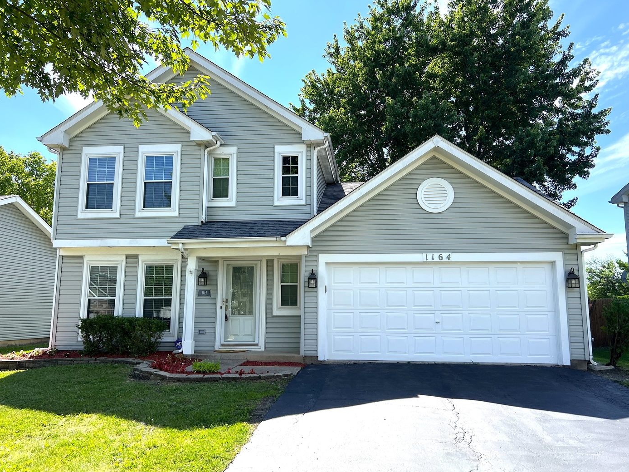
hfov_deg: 65.3
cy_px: 236
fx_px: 491
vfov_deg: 51.3
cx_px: 317
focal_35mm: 27
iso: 50
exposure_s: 1/1808
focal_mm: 5.7
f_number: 1.5
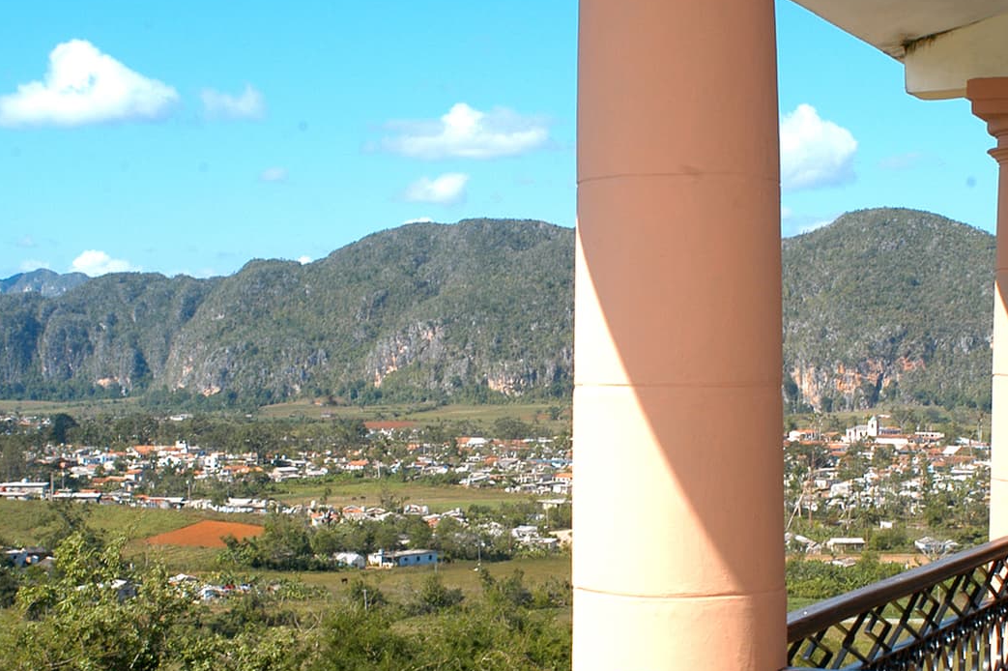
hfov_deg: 29.2
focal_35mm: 69
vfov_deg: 19.5
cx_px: 606
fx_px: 1931
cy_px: 521
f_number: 10
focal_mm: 24
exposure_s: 1/180
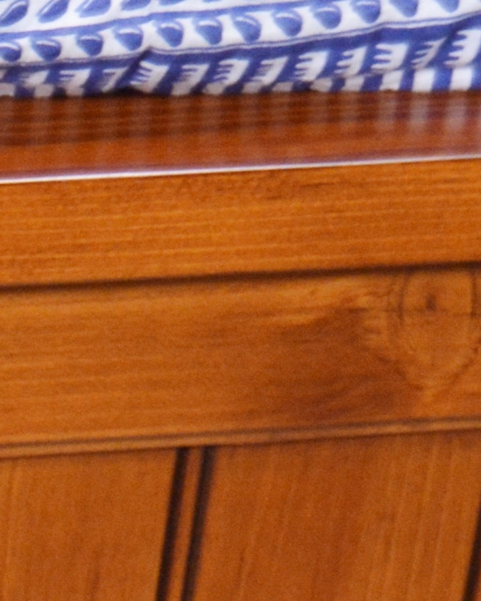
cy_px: 1037
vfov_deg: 7.0
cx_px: -1047
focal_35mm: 268
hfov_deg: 5.4
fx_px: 4767
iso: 1000
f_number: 4
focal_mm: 28
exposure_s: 1/30
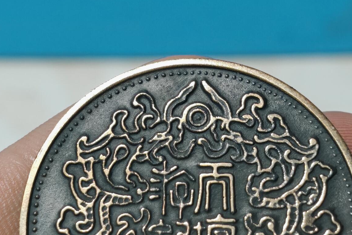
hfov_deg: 13.2
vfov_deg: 8.8
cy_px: 204
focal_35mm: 155
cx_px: 204
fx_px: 1516
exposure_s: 1/100
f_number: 1.6
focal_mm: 7.62
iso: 125
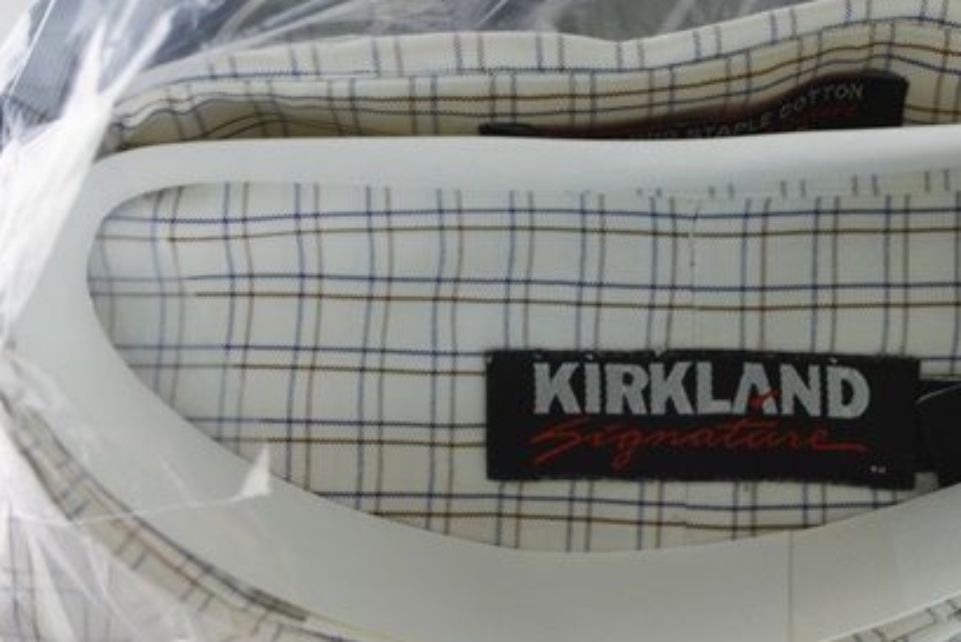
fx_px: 1762
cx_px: 695
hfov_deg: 30.1
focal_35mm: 66
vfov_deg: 20.5
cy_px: 190
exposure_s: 1/125
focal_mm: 30
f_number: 5.6
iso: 400
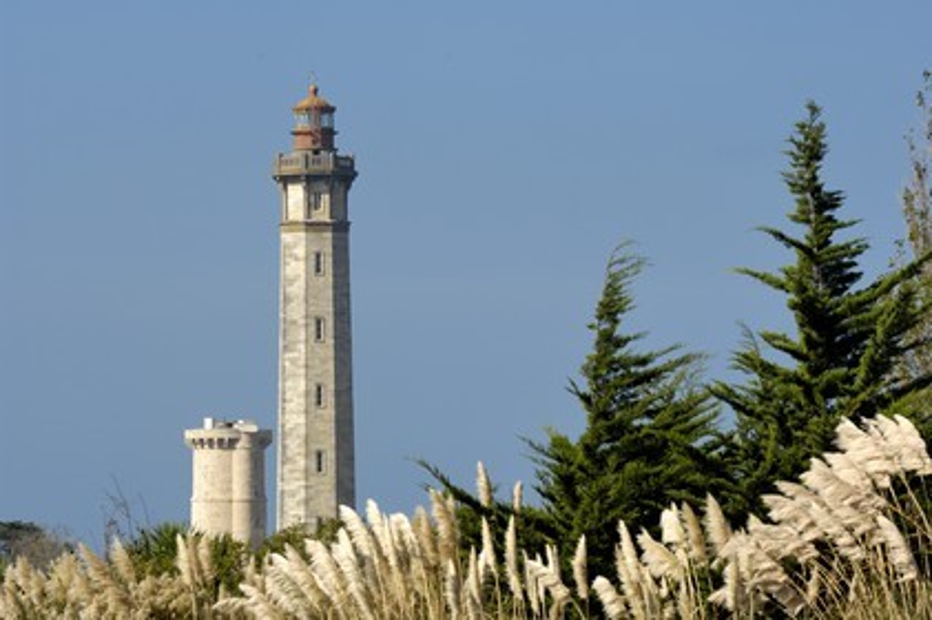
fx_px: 7760
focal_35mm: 300
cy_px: 310
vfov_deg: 4.6
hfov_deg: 6.9
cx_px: 466
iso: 100
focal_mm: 200
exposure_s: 1/160
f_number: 9
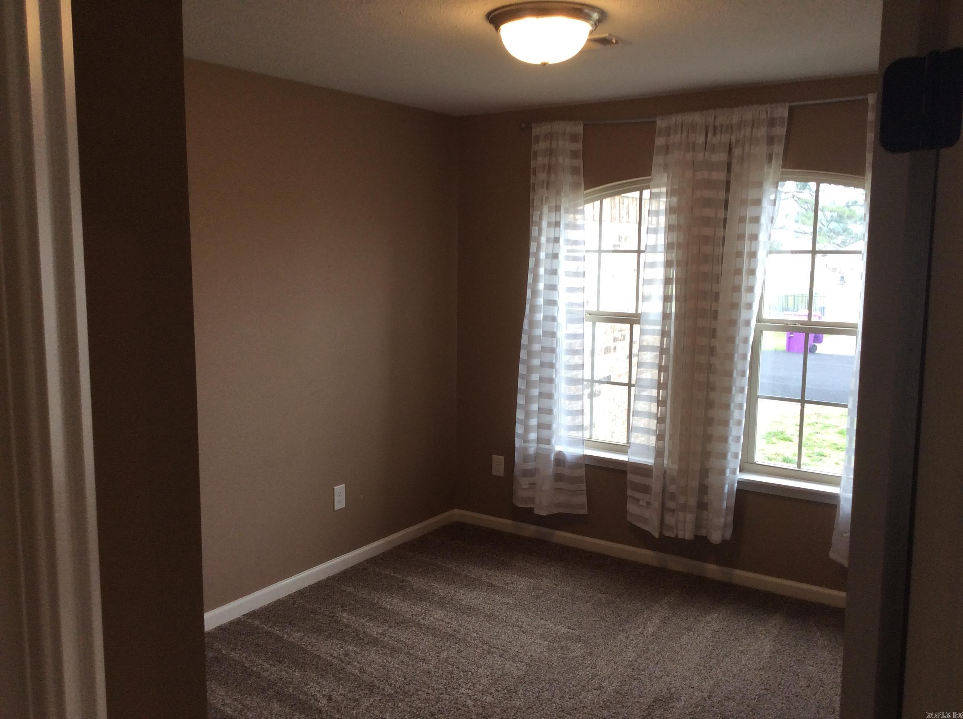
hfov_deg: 56.9
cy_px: 360
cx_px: 482
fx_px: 889
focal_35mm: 32
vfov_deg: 44.1
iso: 40
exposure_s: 1/40
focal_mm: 3.3
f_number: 2.4
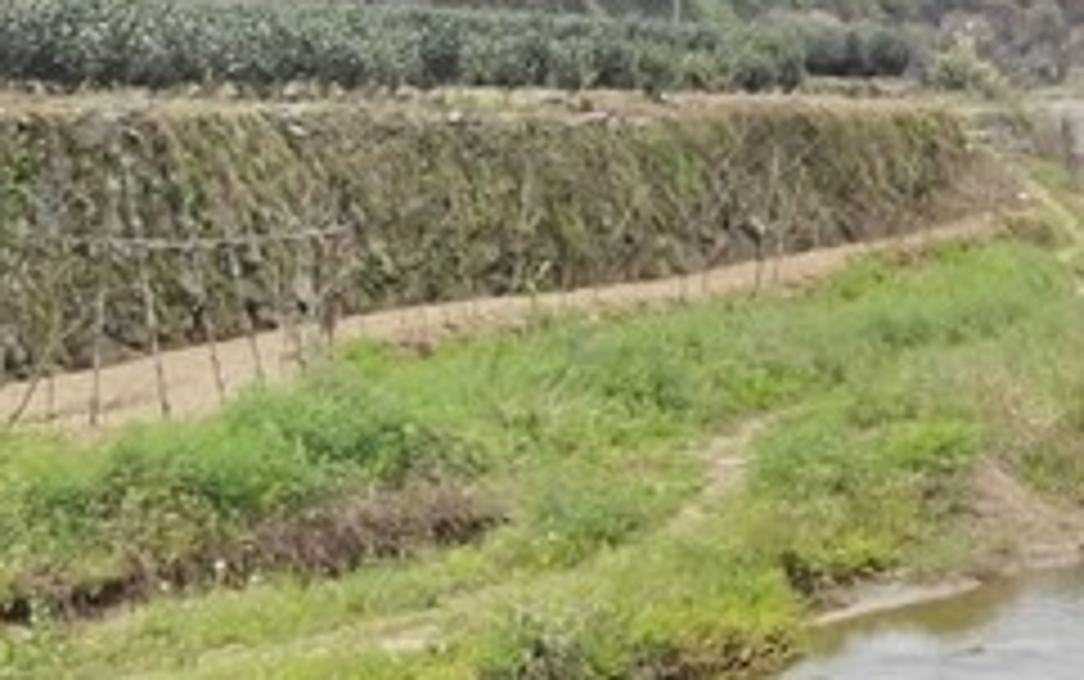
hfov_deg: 19.6
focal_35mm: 95
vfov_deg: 13.8
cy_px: 207
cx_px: 1516
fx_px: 2809
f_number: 1.9
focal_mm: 6.71
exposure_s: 1/2304
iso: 50
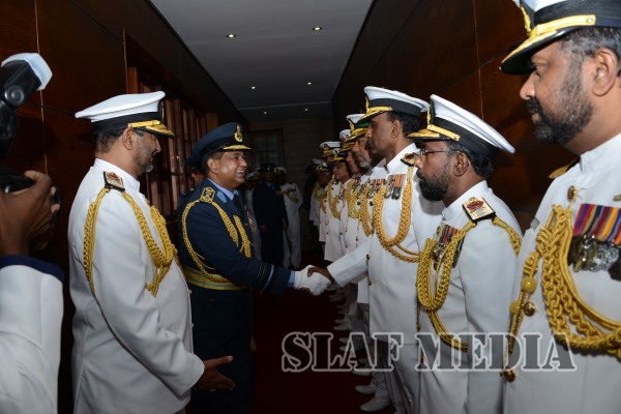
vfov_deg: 46.4
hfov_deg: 65.5
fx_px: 483
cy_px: 207
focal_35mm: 28
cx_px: 310
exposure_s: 1/125
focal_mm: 28
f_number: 7.1
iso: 400
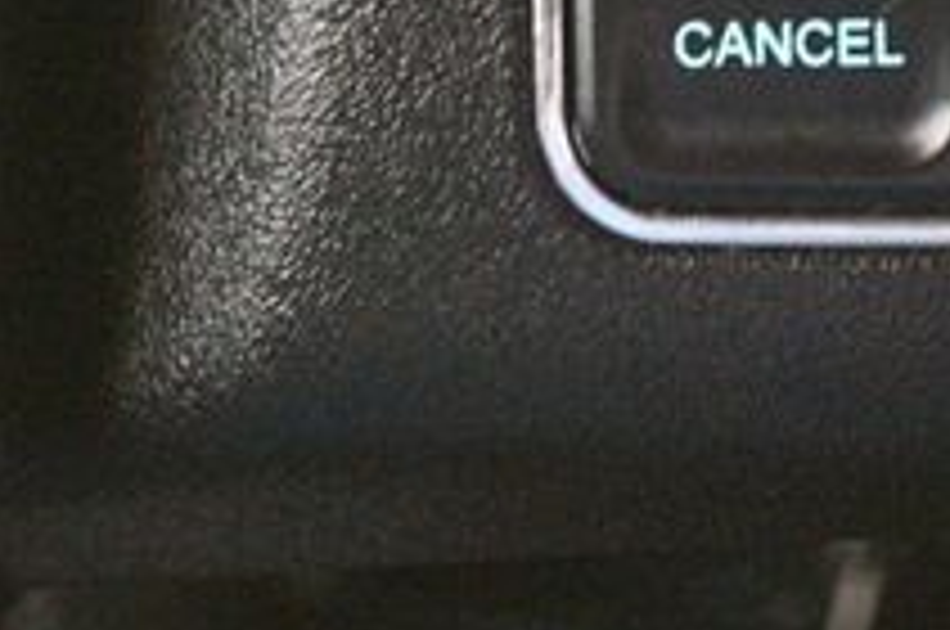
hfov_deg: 13.1
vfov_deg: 8.7
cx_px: 927
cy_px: -171
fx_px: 4084
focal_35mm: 155
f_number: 5
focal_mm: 34
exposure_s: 1/40
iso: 12800
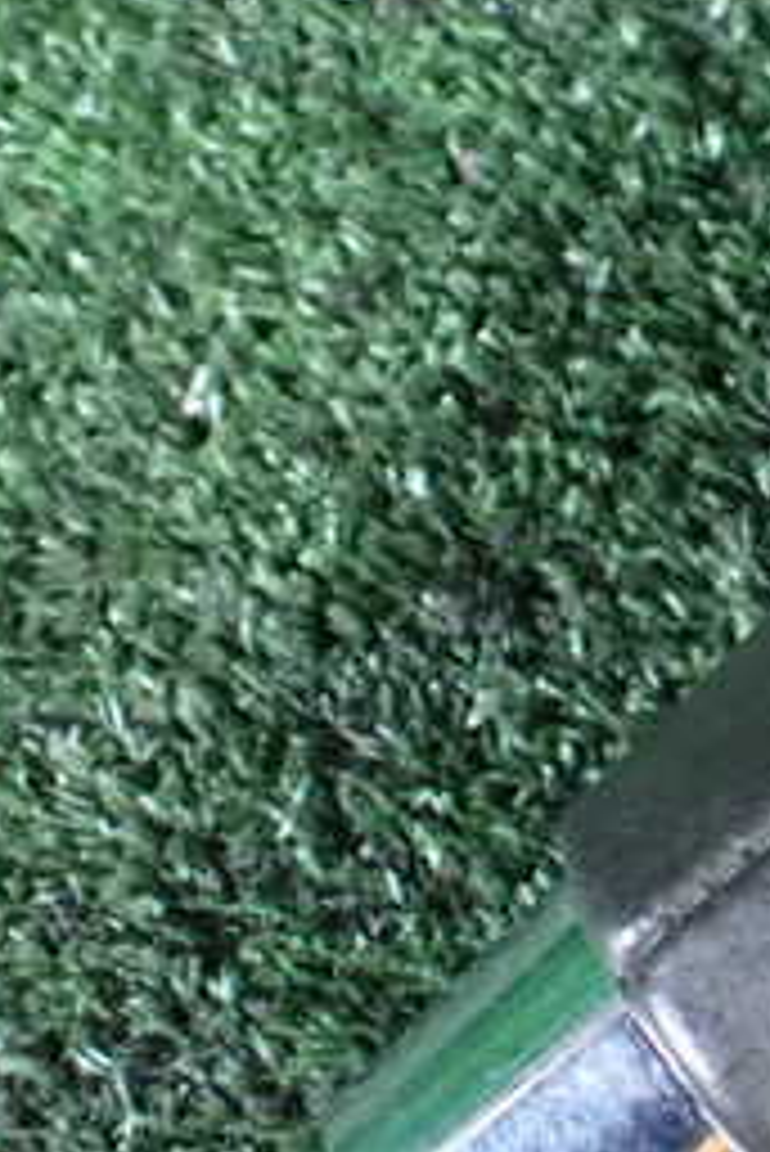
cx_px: 1144
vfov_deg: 27.7
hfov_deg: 17.0
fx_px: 2339
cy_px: 549
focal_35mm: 73
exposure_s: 1/30
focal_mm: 5.4
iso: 1600
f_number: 2.3
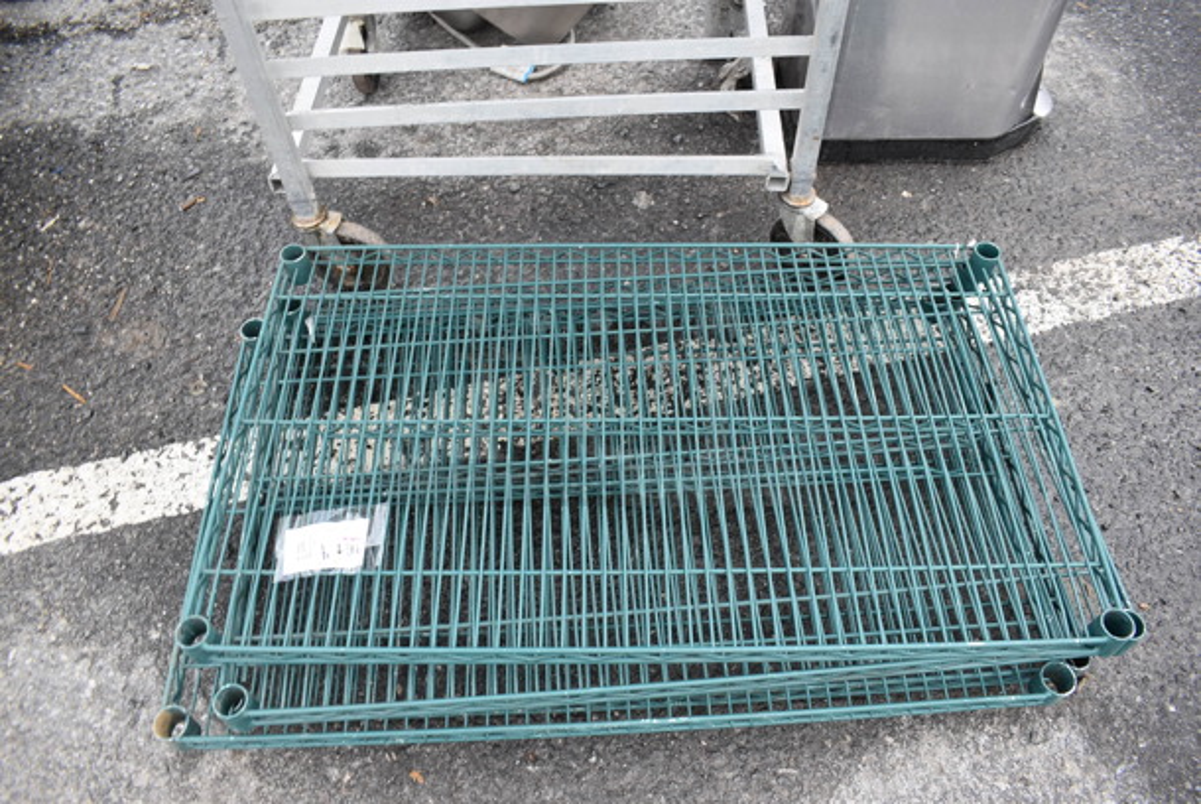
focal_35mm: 27
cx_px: 600
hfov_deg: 67.3
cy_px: 402
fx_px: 902
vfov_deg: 48.0
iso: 200
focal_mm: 18
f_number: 5.6
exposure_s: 1/125
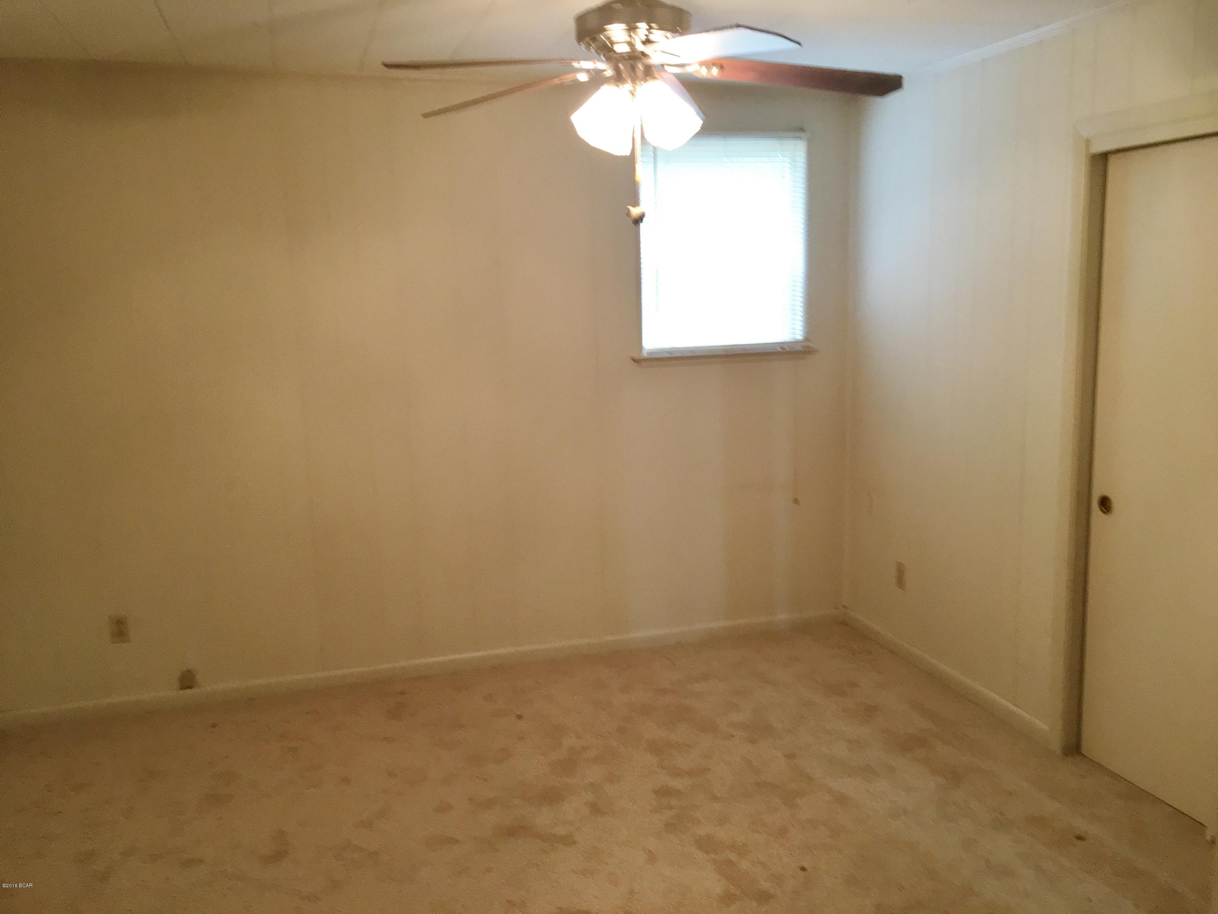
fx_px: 1020
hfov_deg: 61.7
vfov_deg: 48.2
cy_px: 457
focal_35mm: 29
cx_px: 609
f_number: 2.2
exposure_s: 1/30
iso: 160
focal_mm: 4.15
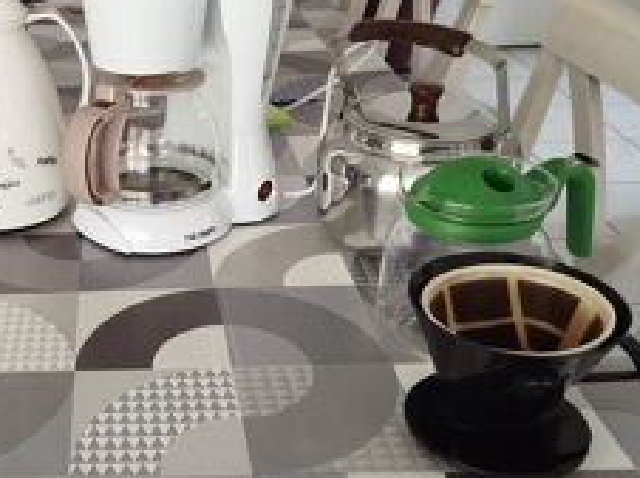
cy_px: 223
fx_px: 942
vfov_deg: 28.5
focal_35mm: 51
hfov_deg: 35.5
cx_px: 76
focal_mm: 5.31
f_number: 1.7
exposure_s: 1/33
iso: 500
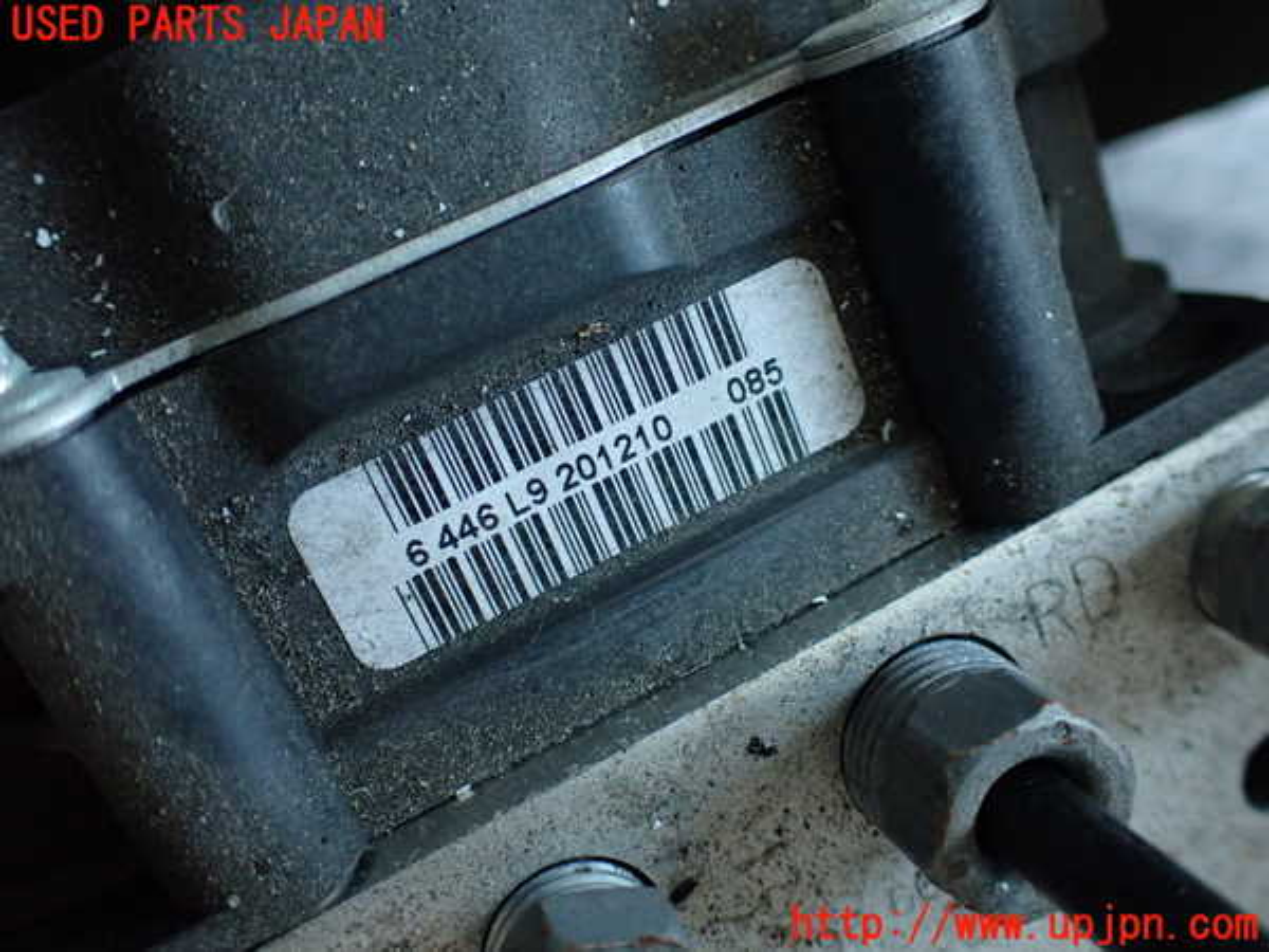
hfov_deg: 56.8
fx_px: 1173
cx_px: 634
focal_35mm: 32
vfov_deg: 44.2
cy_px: 476
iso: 400
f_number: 2.4
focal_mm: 5.79
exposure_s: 1/30
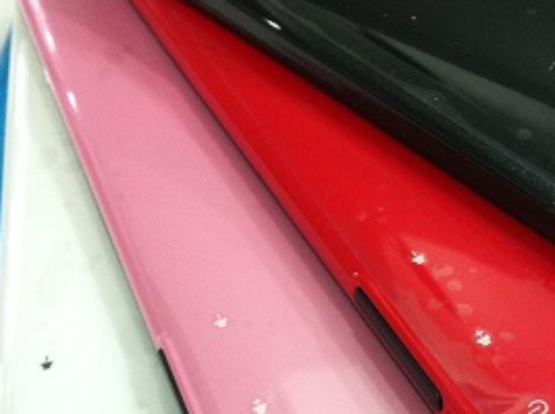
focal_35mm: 84
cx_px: 426
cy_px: 383
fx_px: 1344
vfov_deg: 17.2
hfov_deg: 23.1
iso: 125
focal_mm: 3.85
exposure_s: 1/17
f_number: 2.8
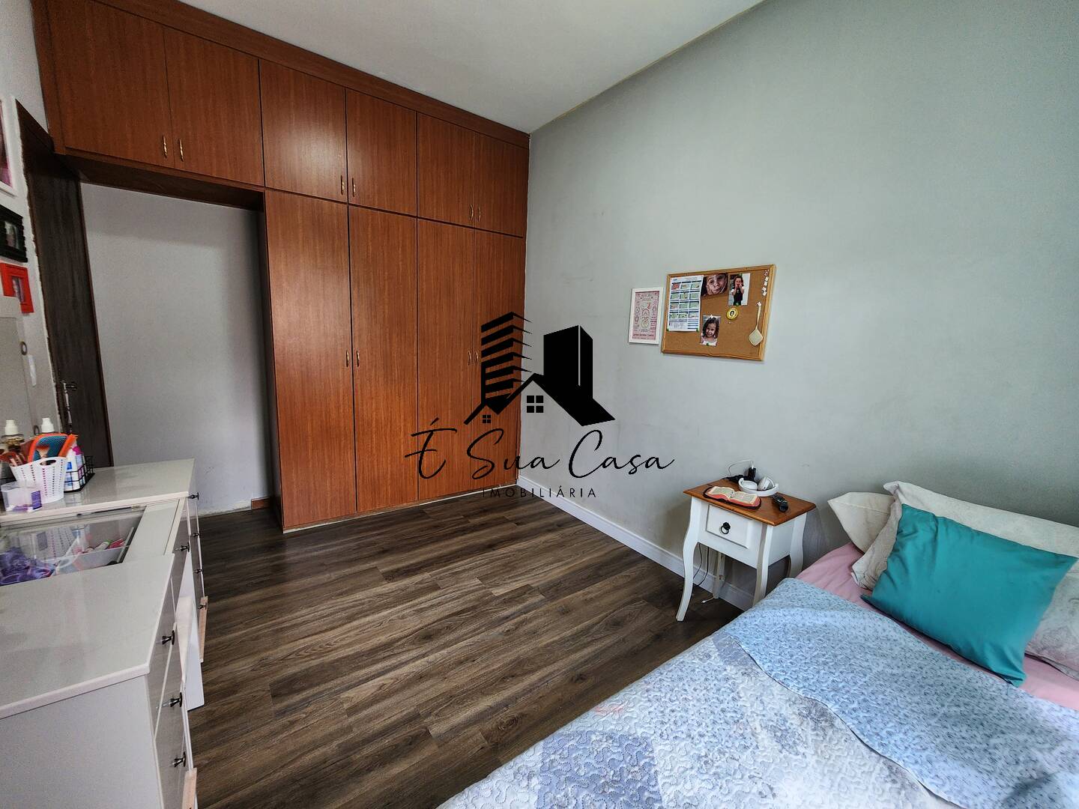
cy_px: 404
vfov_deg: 89.9
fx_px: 405
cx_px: 540
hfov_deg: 106.2
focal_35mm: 13
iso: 125
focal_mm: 2.2
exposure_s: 1/60
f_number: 2.2
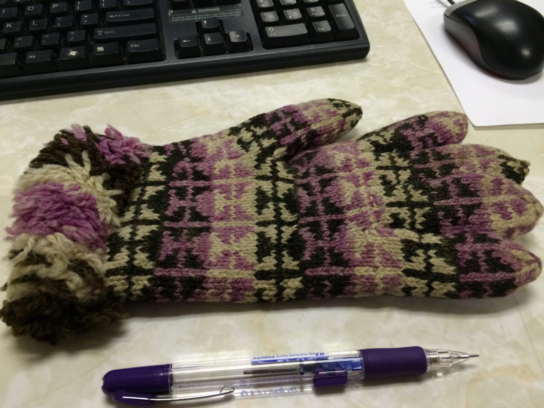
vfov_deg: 48.2
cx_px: 272
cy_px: 204
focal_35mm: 29
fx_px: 456
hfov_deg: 61.7
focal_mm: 4.15
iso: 160
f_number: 2.2
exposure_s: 1/30
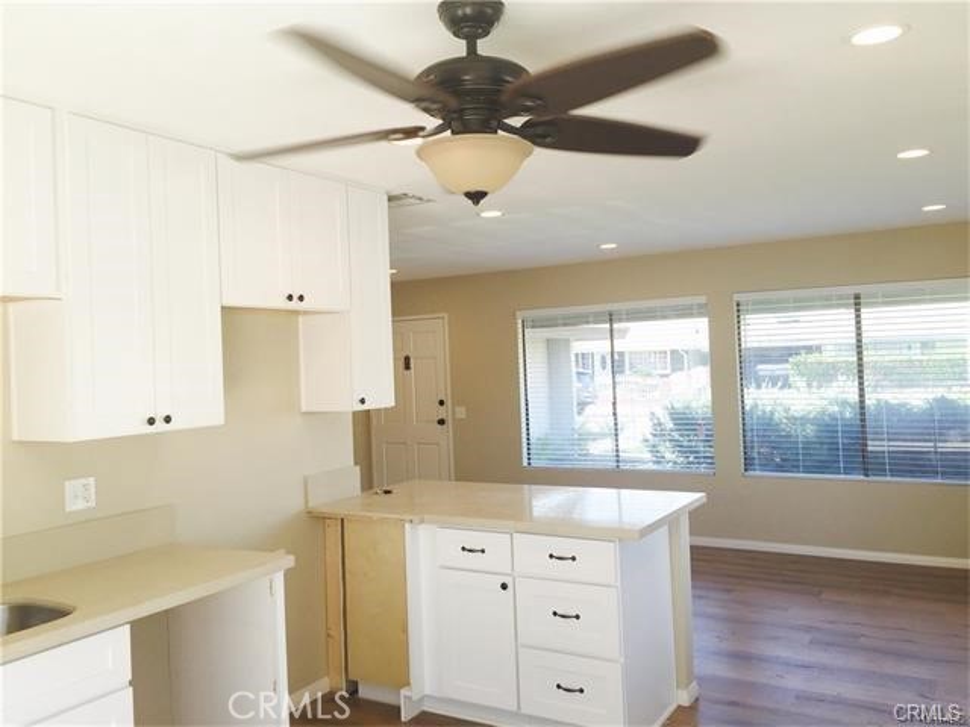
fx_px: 813
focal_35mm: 29
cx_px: 485
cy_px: 364
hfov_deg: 61.7
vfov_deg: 48.2
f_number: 2.2
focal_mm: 4.15
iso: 32
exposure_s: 1/120
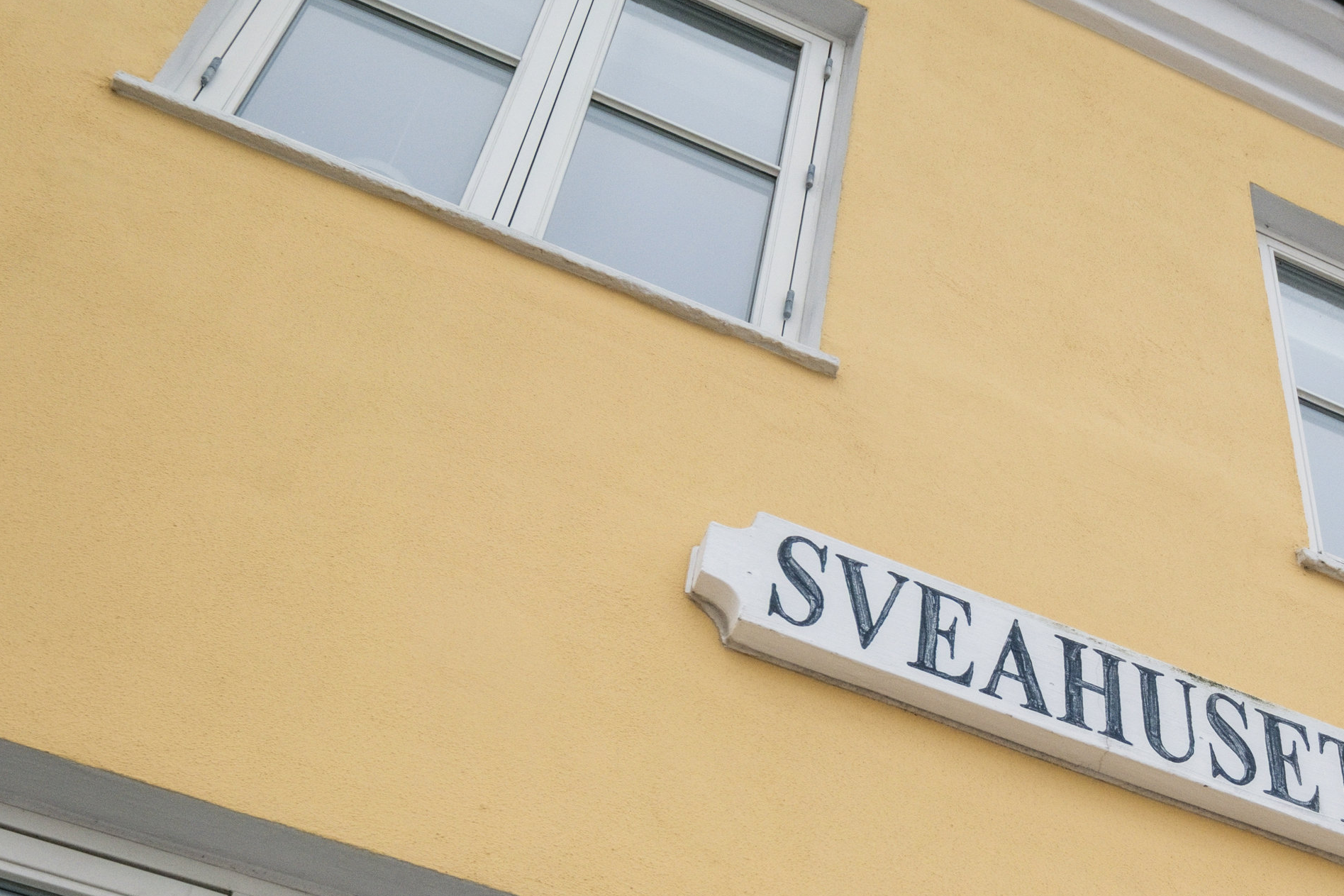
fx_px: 2128
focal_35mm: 57
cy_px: 690
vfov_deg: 23.5
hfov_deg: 34.1
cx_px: 1057
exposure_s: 1/800
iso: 800
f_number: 8
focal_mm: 24
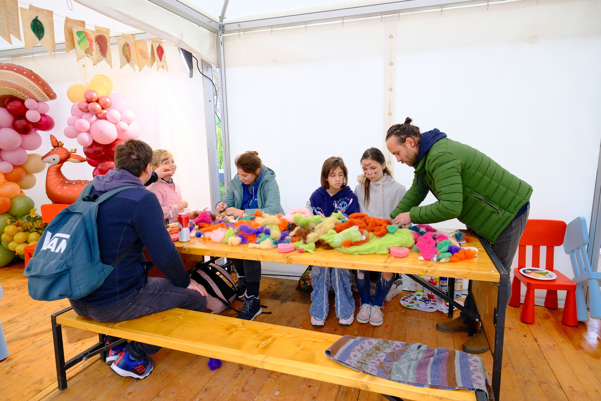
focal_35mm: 21
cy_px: 200
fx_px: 351
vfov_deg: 59.5
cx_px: 300
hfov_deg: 81.2
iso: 320
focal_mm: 14.1
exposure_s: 1/70
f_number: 3.2
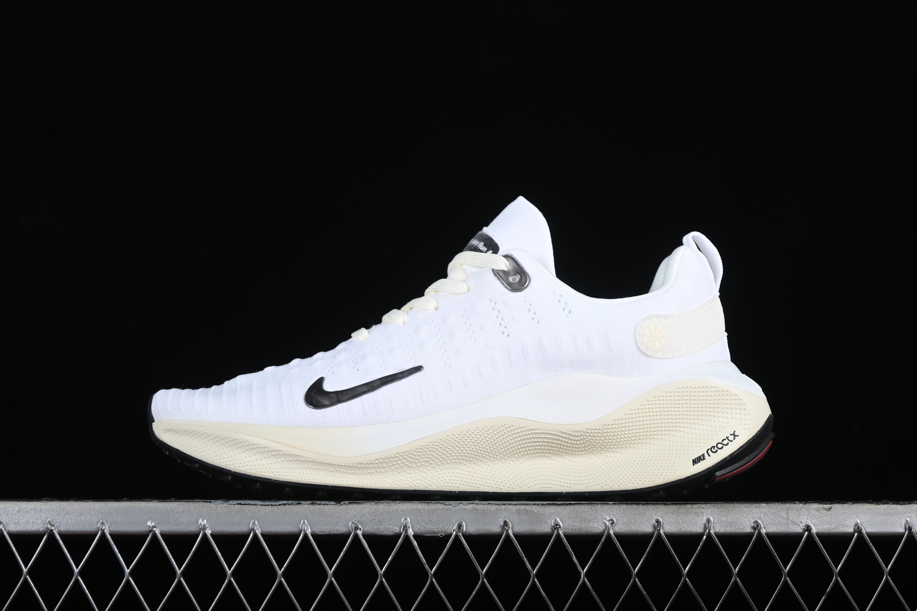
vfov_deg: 18.2
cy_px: 306
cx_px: 458
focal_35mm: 75
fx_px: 1910
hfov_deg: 27.0
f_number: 6.3
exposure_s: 1/200
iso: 160
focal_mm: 50
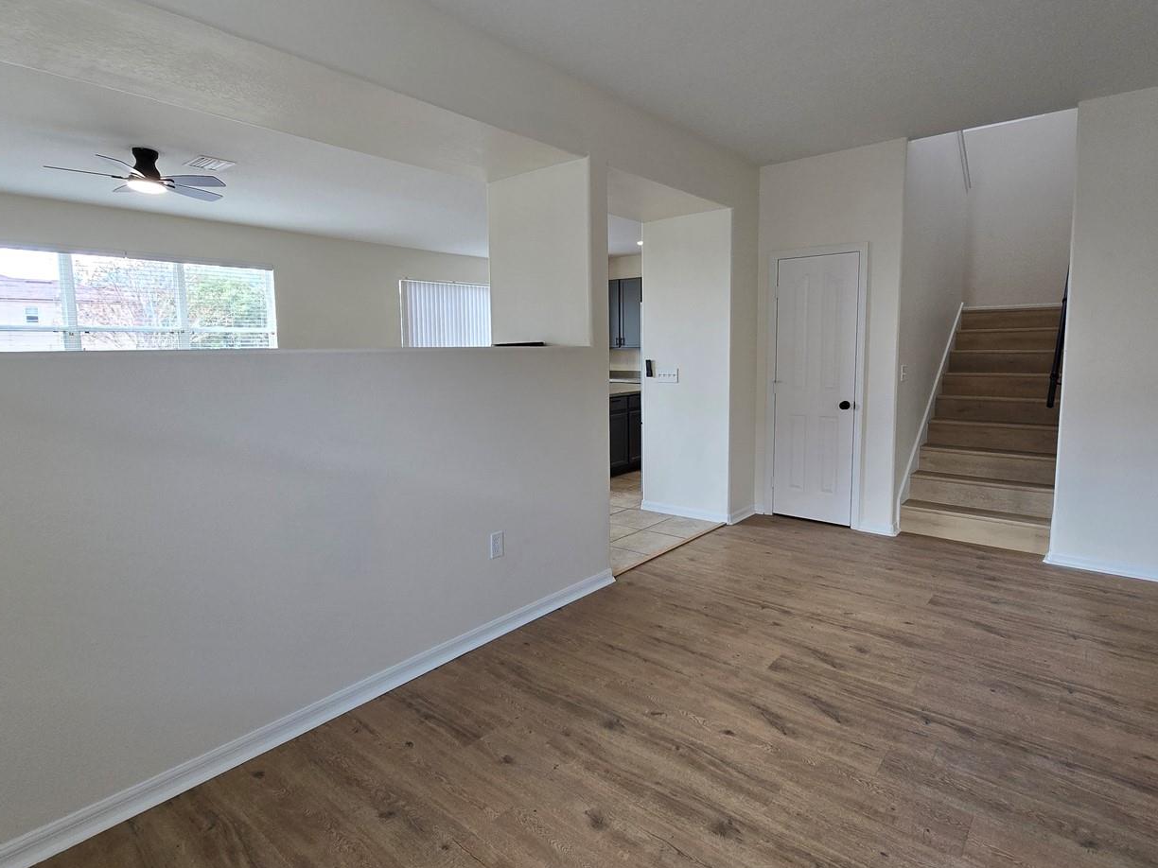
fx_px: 569
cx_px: 598
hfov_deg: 91.0
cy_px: 416
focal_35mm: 17
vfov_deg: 74.7
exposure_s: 1/120
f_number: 2.2
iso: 100
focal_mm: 2.2
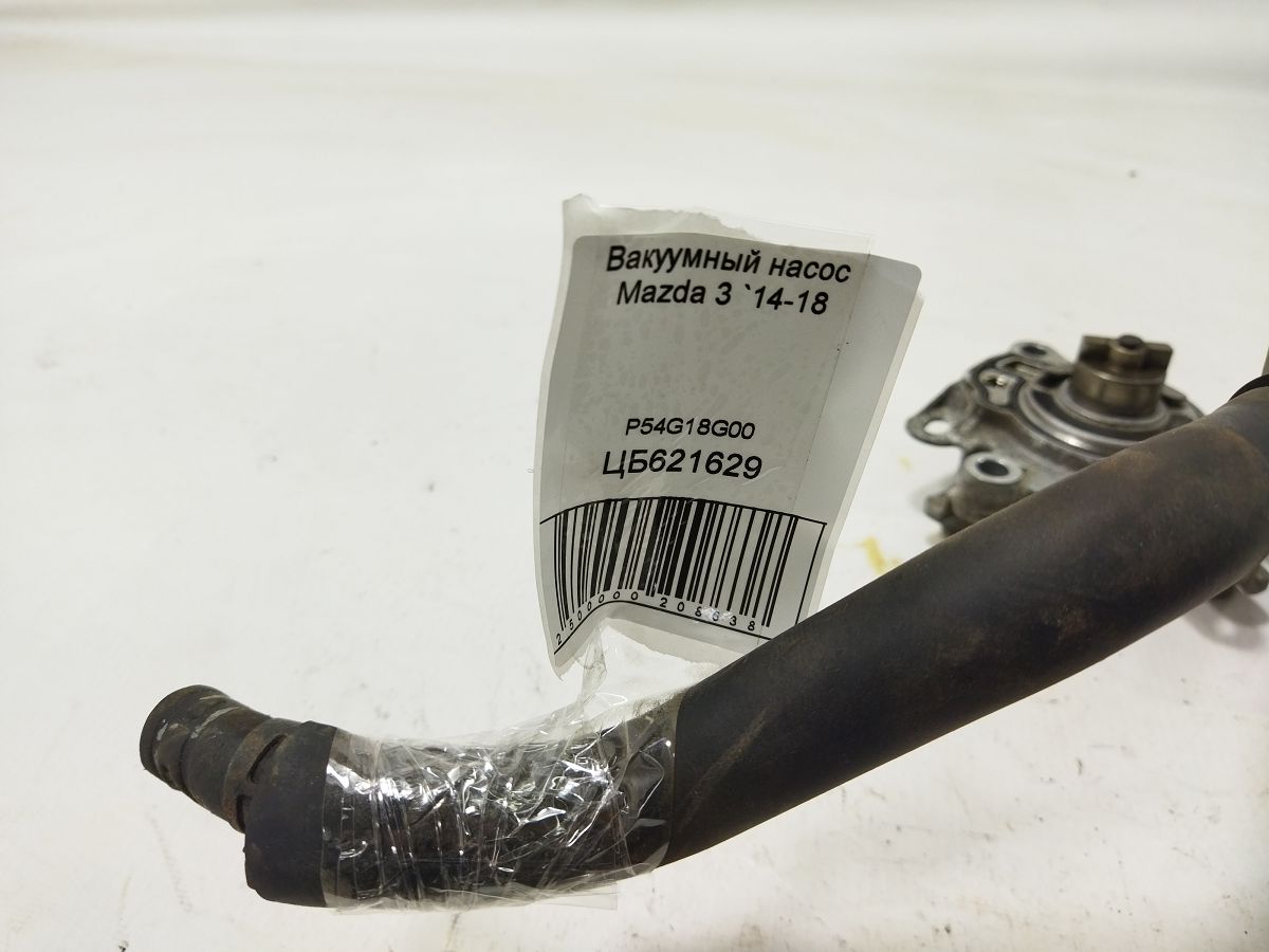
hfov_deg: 65.3
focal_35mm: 27
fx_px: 990
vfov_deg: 51.4
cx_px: 634
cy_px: 476
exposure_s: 1/165
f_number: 1.79
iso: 100
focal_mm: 4.71
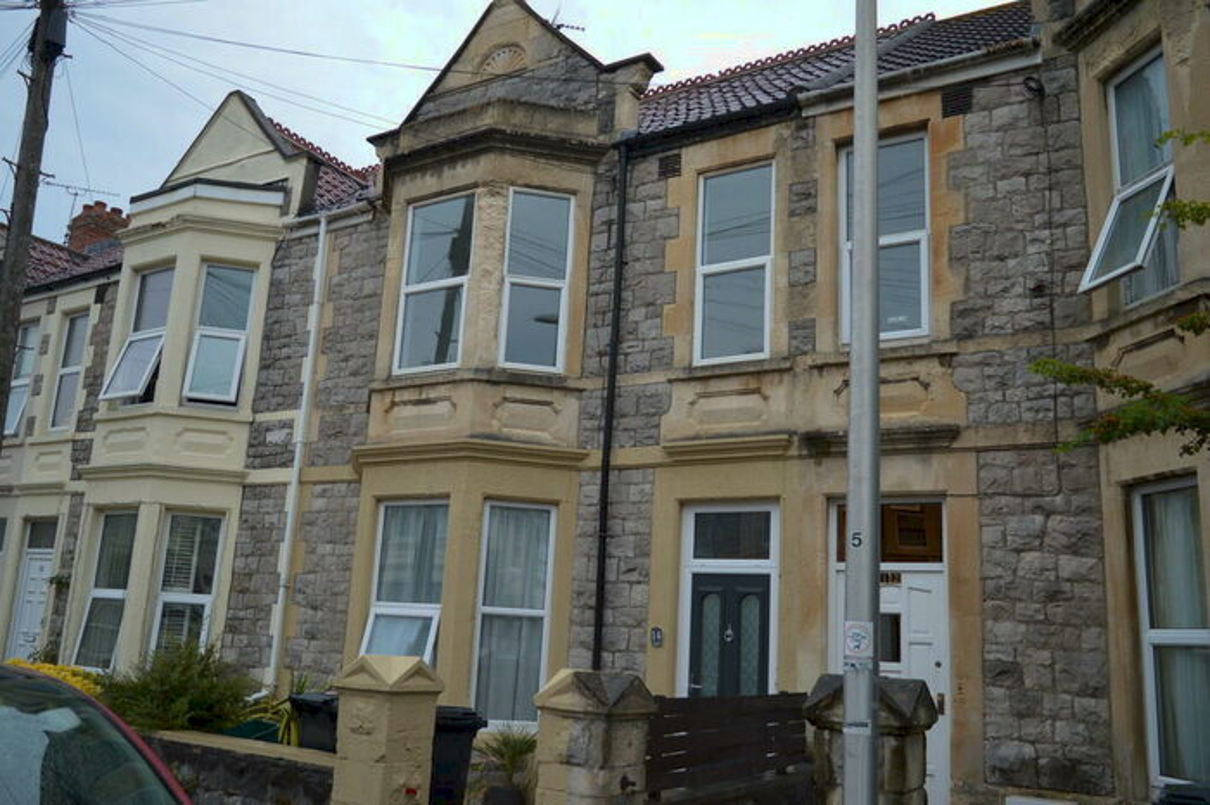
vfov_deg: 43.6
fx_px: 1008
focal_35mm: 30
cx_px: 605
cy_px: 402
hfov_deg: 62.0
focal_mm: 20
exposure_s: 1/500
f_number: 3.8
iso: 100
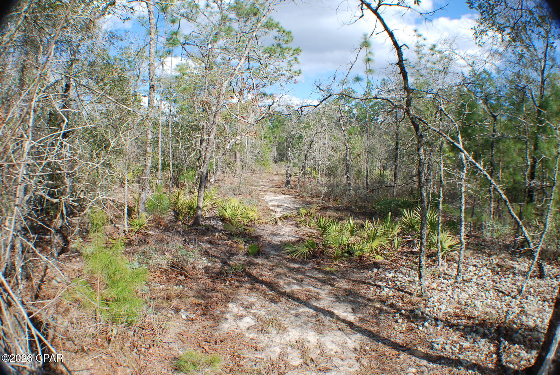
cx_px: 280
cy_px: 188
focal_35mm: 36
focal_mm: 24
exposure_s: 1/320
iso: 250
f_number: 9
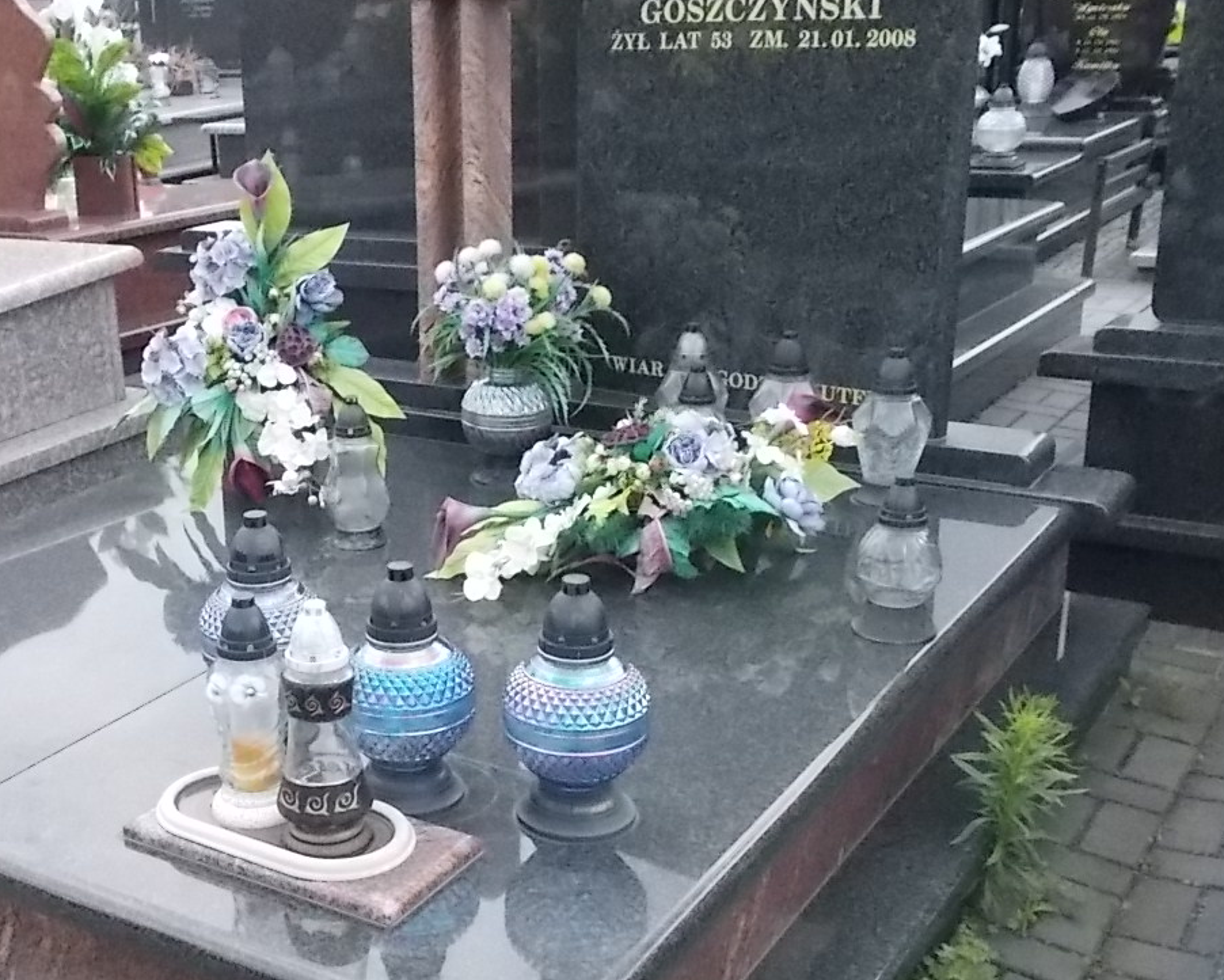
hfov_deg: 40.0
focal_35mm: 45
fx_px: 1631
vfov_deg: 33.4
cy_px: 559
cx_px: 309
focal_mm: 4.6
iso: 400
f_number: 8
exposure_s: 1/250
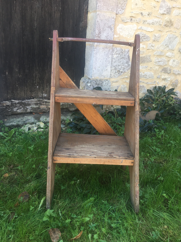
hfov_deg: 48.2
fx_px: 202
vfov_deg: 61.7
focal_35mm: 29
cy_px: 121
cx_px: 90
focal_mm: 4.15
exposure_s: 1/100
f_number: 2.2
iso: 32
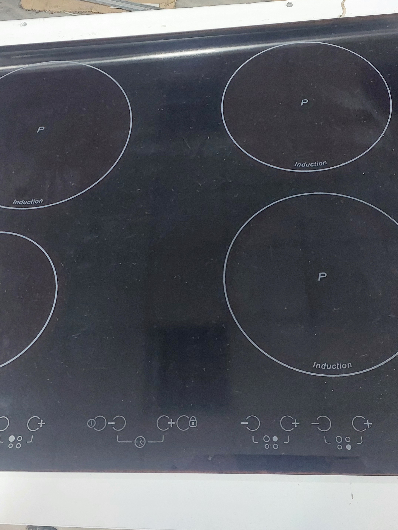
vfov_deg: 56.8
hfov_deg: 44.2
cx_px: 192
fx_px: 491
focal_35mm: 32
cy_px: 255
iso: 1250
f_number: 1.8
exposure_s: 1/25
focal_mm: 5.06
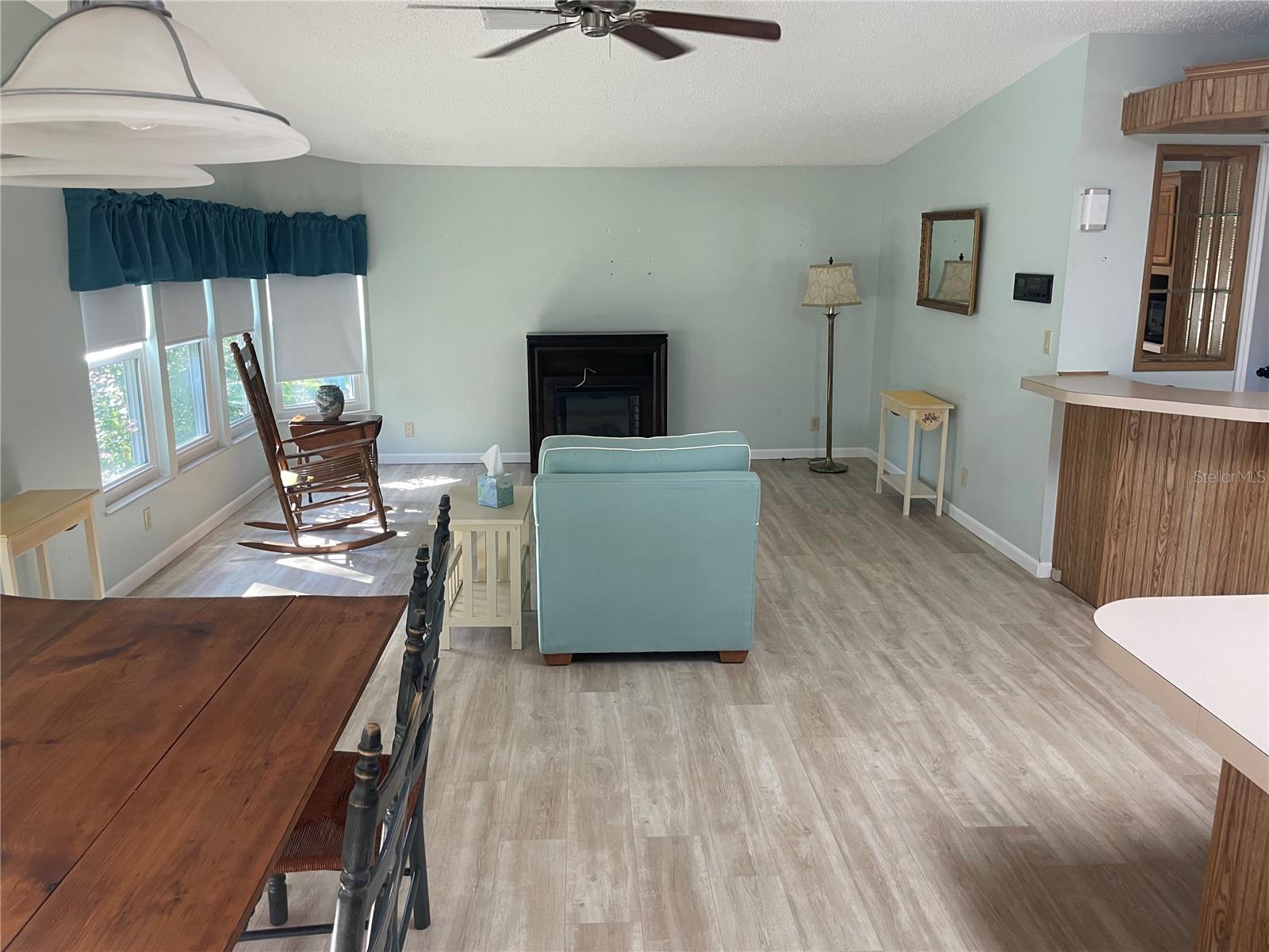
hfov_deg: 67.3
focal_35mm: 26
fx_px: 953
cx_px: 634
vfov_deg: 53.1
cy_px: 476
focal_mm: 4.2
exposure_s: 1/60
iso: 100
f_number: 1.6
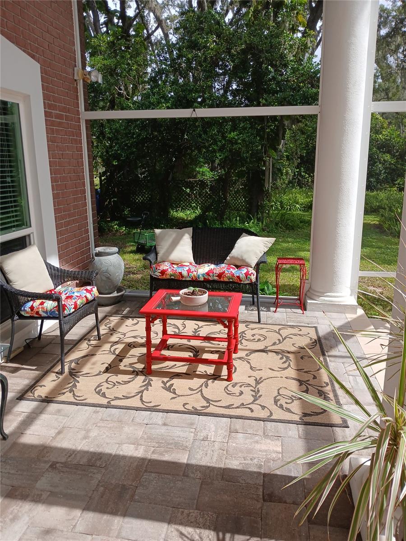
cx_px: 203
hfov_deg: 53.1
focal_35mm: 26
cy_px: 270
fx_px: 407
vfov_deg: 67.3
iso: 20
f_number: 1.8
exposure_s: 1/238
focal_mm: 3.98
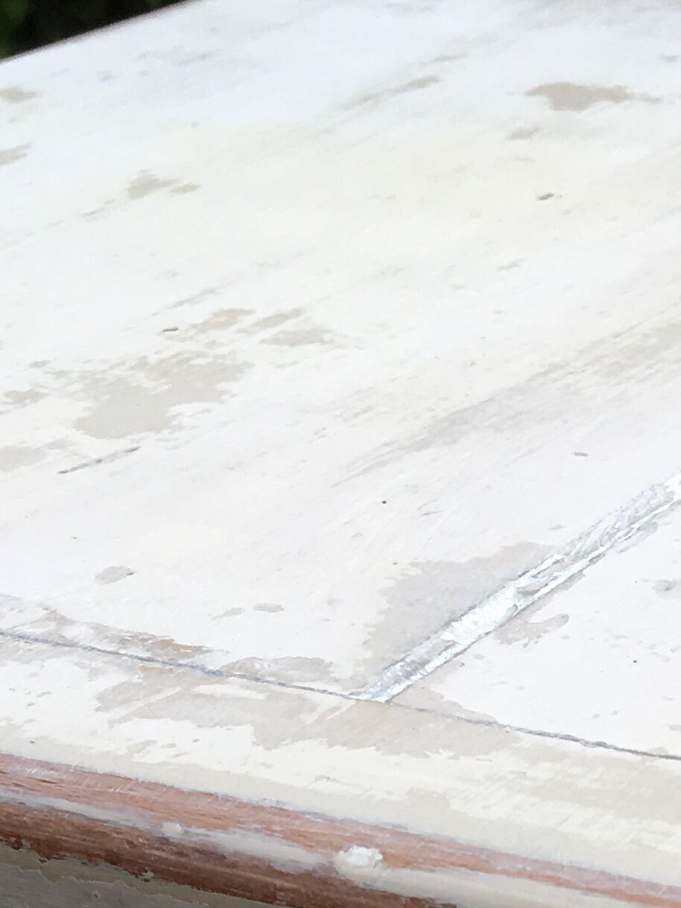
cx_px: 870
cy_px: 1478
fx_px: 2517
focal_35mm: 96
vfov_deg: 17.7
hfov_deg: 14.8
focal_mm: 4.15
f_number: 2.2
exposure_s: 1/346
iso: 25
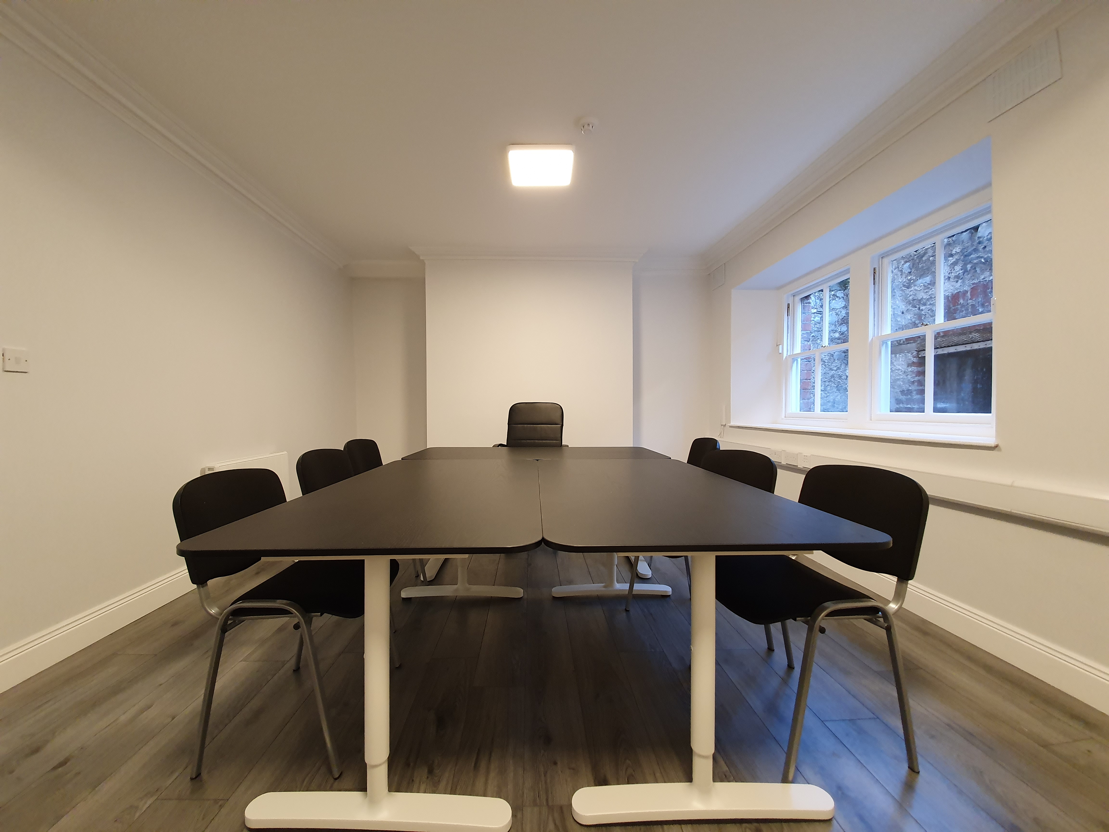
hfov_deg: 106.2
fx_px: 416
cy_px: 416
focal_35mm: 13
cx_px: 554
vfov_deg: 89.9
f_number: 2.2
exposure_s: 1/50
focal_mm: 1.8
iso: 250
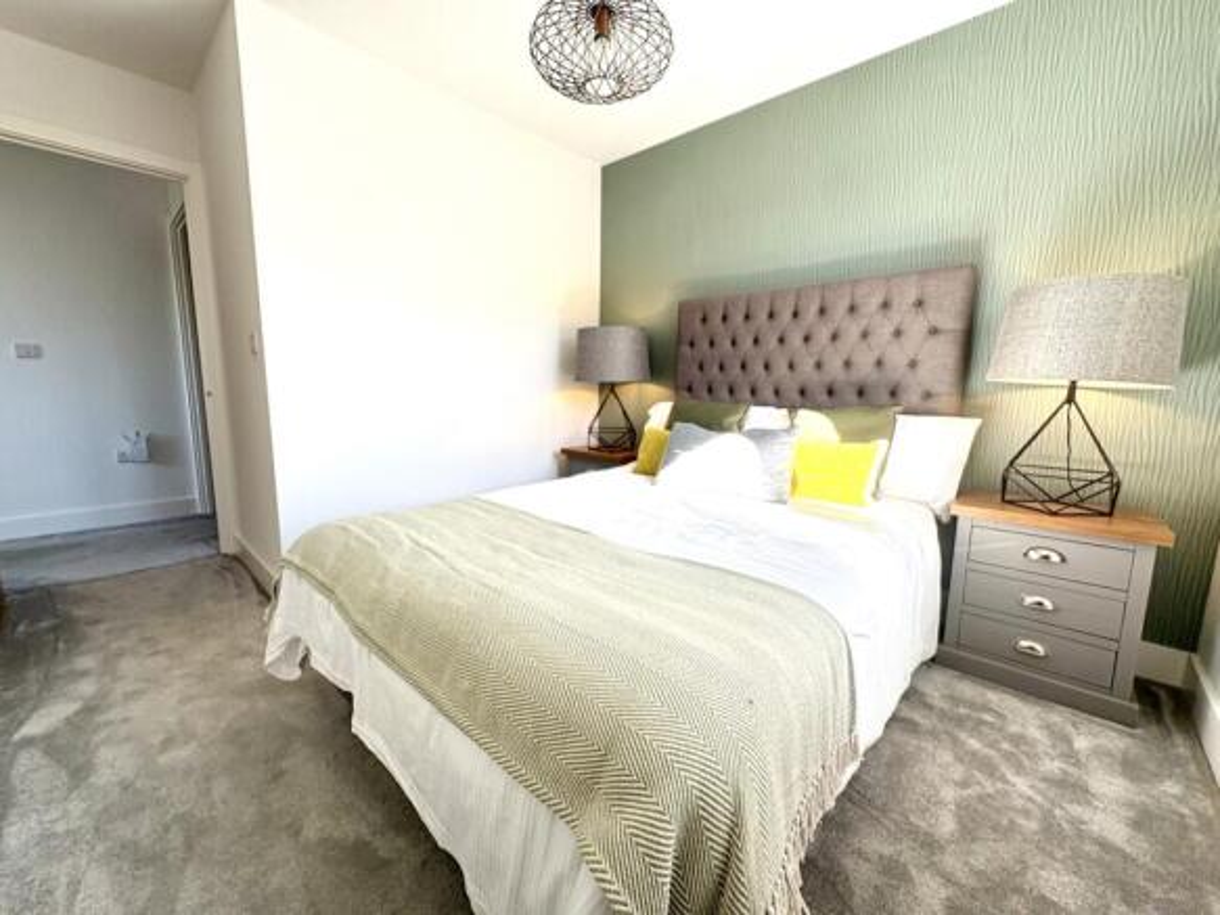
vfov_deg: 85.7
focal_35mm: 14
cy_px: 458
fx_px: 493
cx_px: 610
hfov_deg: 102.1
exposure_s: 1/135
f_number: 2.2
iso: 80
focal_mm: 2.22
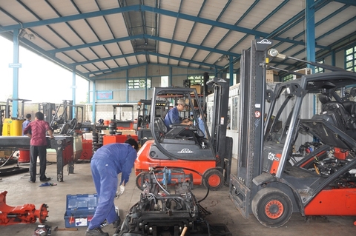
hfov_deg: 67.4
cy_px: 118
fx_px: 267
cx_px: 178
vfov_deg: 47.8
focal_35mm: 27
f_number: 3.5
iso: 450
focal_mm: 18
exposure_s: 1/125
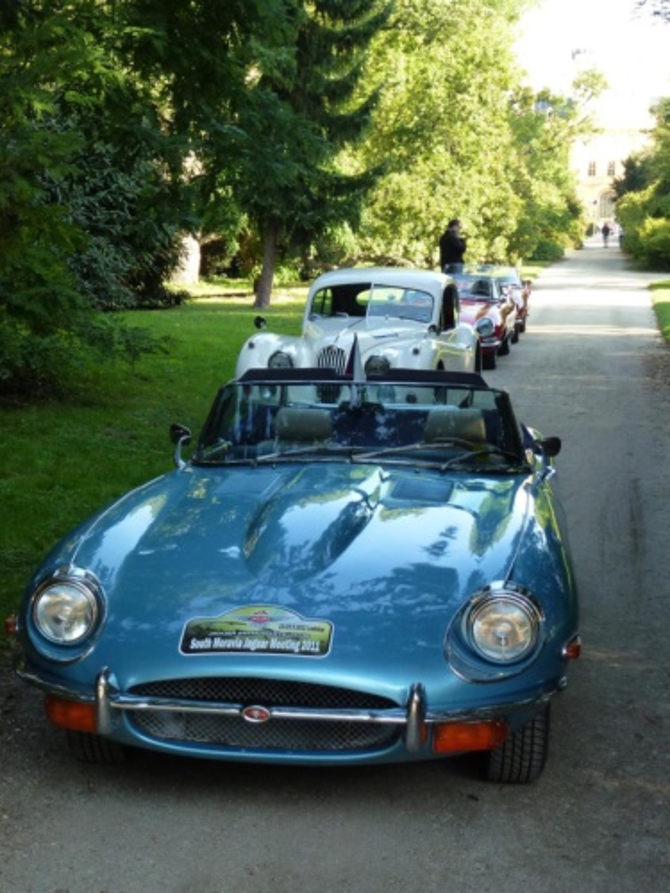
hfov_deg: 24.0
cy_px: 446
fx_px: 1574
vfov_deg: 31.7
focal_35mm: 61
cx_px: 335
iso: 200
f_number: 4.5
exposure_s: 1/80
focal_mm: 10.9
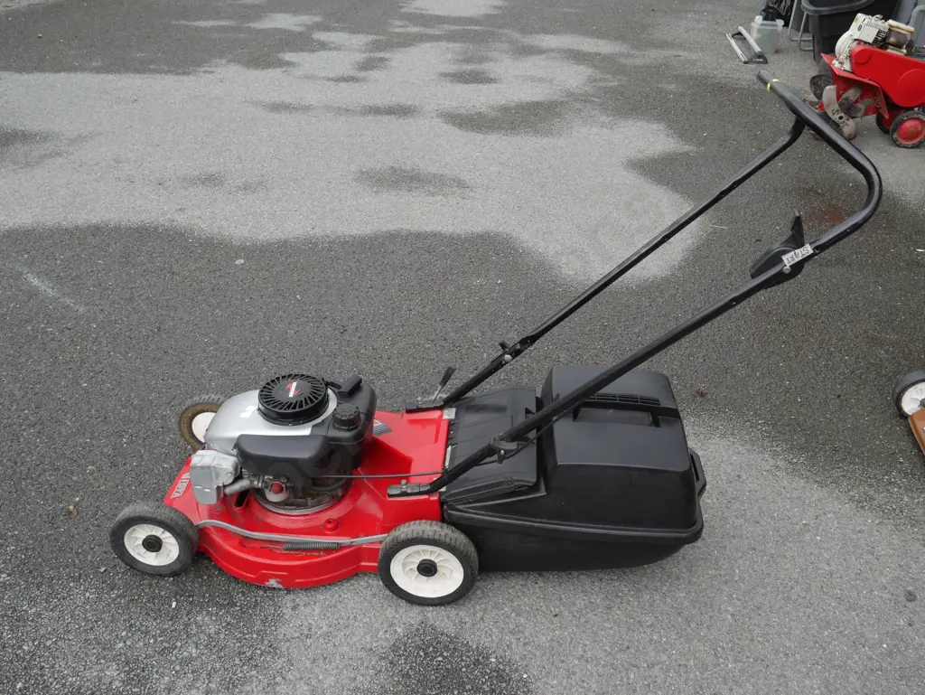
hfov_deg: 59.9
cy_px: 348
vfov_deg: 46.8
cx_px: 462
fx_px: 802
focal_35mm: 30
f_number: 5.6
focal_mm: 15
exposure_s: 1/160
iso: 200
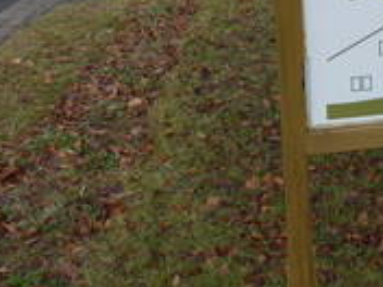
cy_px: -26
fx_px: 730
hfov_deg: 27.0
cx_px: 420
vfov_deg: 21.2
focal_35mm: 66
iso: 80
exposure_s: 1/640
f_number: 2.8
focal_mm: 6
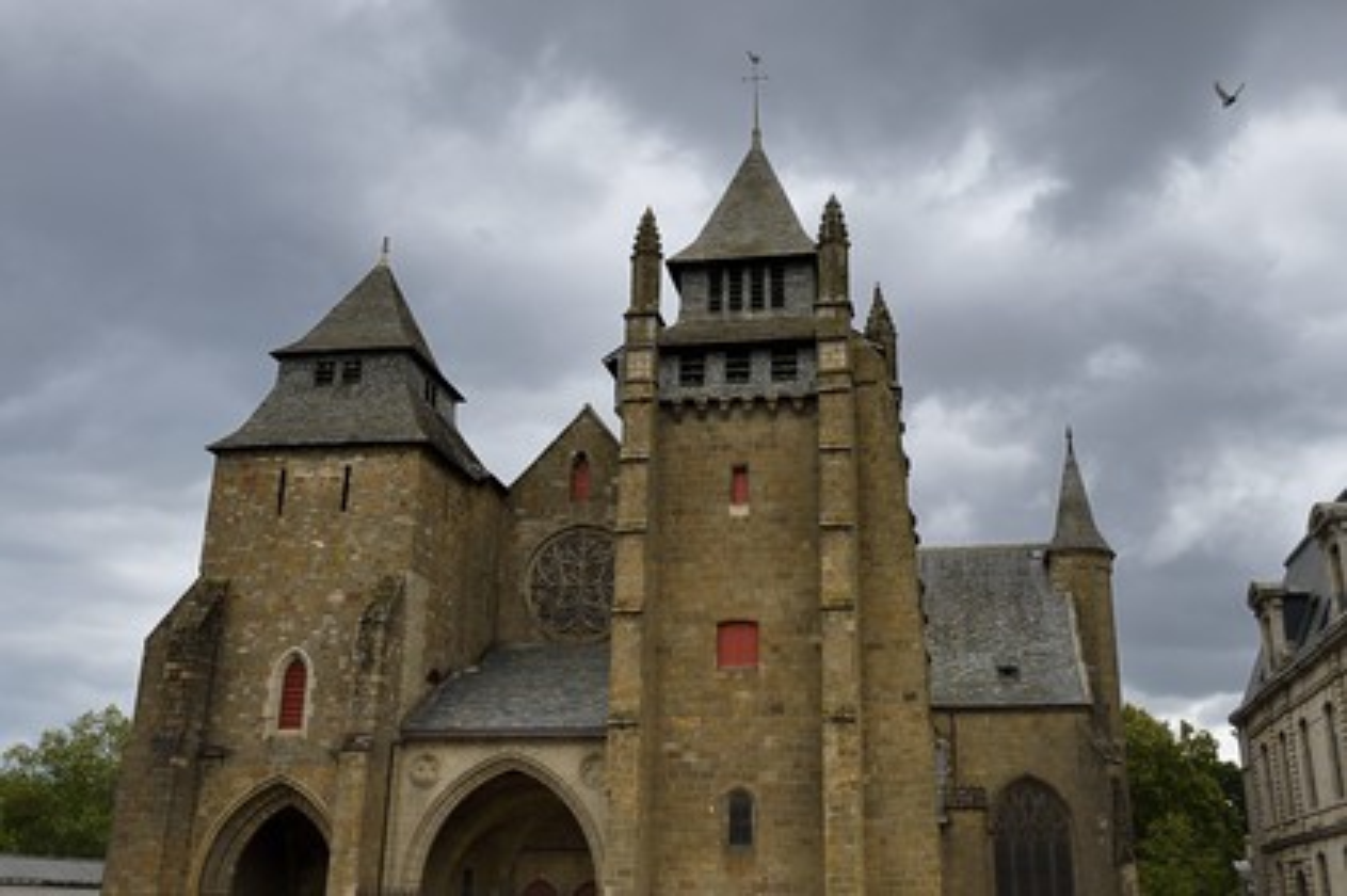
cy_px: 448
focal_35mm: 36
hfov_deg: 53.2
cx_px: 674
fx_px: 1346
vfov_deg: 36.8
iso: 200
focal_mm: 36
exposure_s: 1/250
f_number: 9
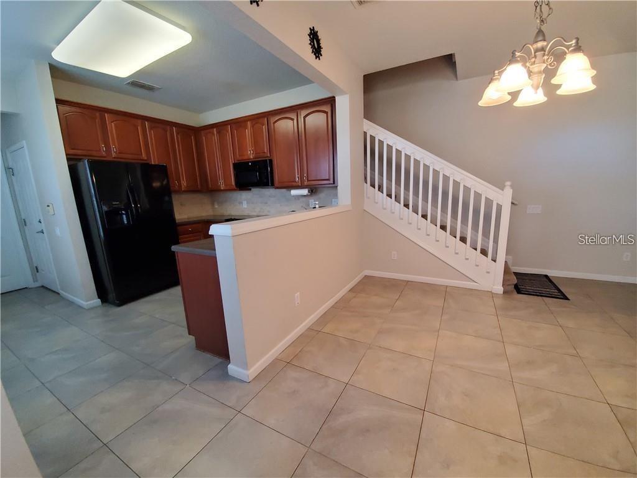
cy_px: 239
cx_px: 318
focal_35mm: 13
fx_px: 239
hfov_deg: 106.2
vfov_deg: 89.9
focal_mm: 1.8
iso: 500
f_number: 2.2
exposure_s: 1/39
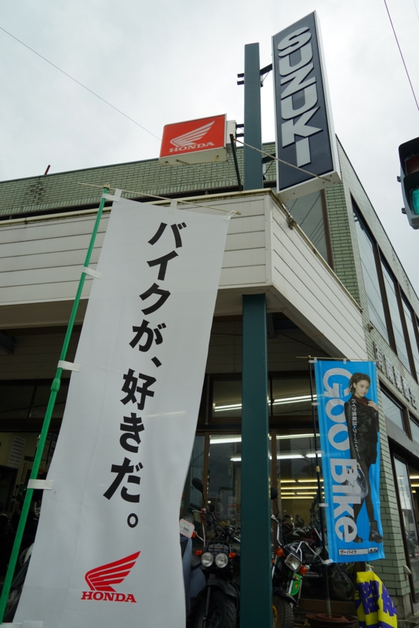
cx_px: 210
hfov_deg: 53.2
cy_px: 314
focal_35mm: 24
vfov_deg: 73.7
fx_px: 419
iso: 100
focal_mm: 24
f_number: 8
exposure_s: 1/100
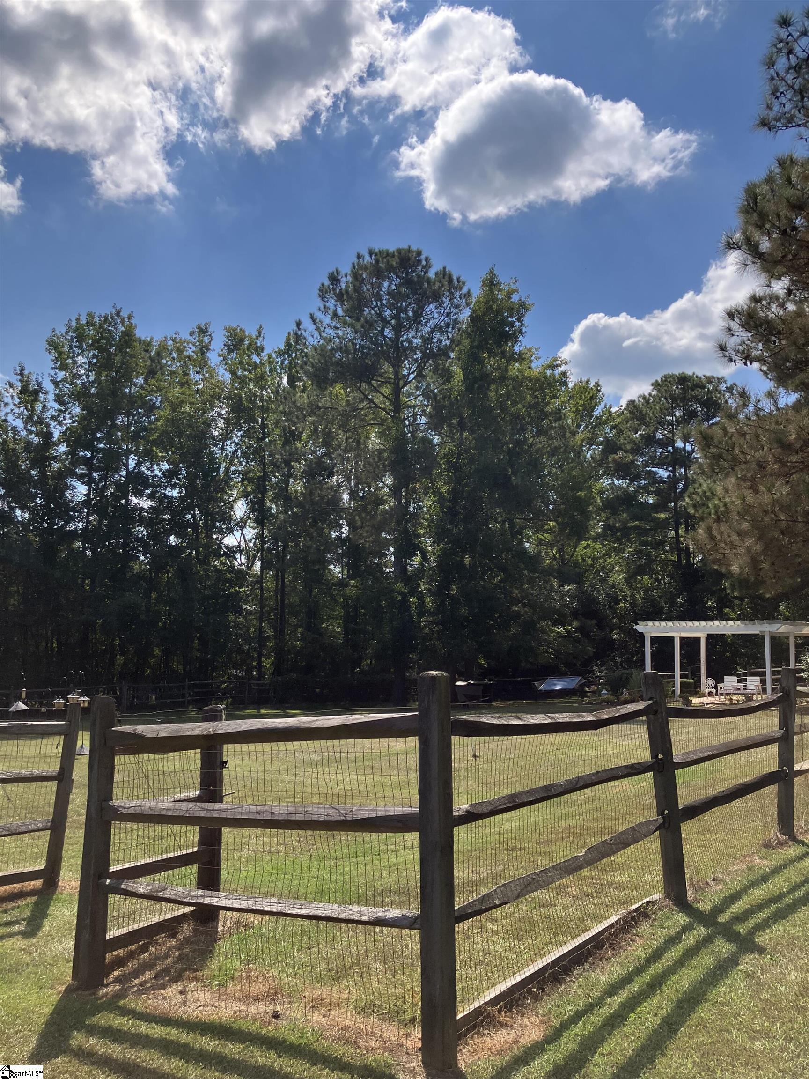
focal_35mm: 28
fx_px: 873
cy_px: 540
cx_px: 404
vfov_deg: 63.4
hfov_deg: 49.7
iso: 32
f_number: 1.8
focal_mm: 3.99
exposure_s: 1/2558
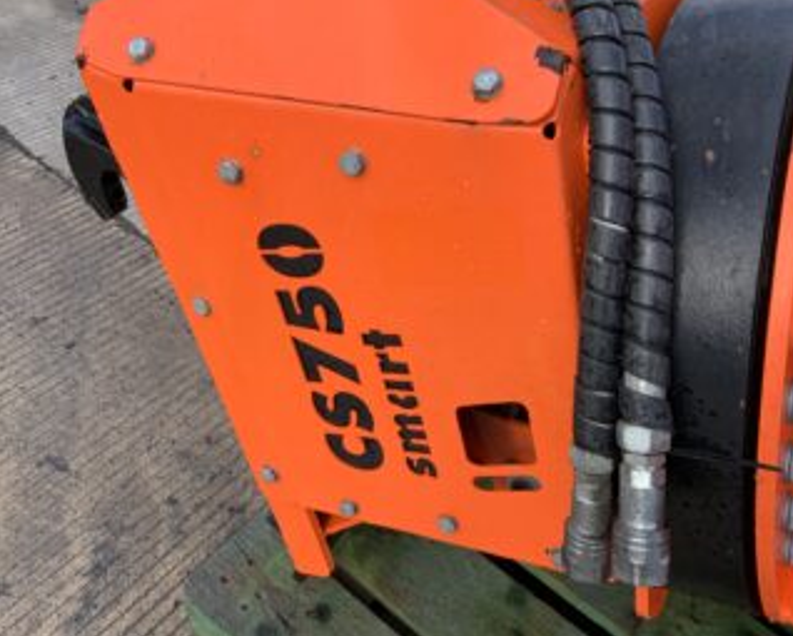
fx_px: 752
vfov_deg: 45.9
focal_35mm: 32
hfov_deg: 55.6
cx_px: 404
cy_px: 314
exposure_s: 1/613
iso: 16
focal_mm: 3
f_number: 1.8
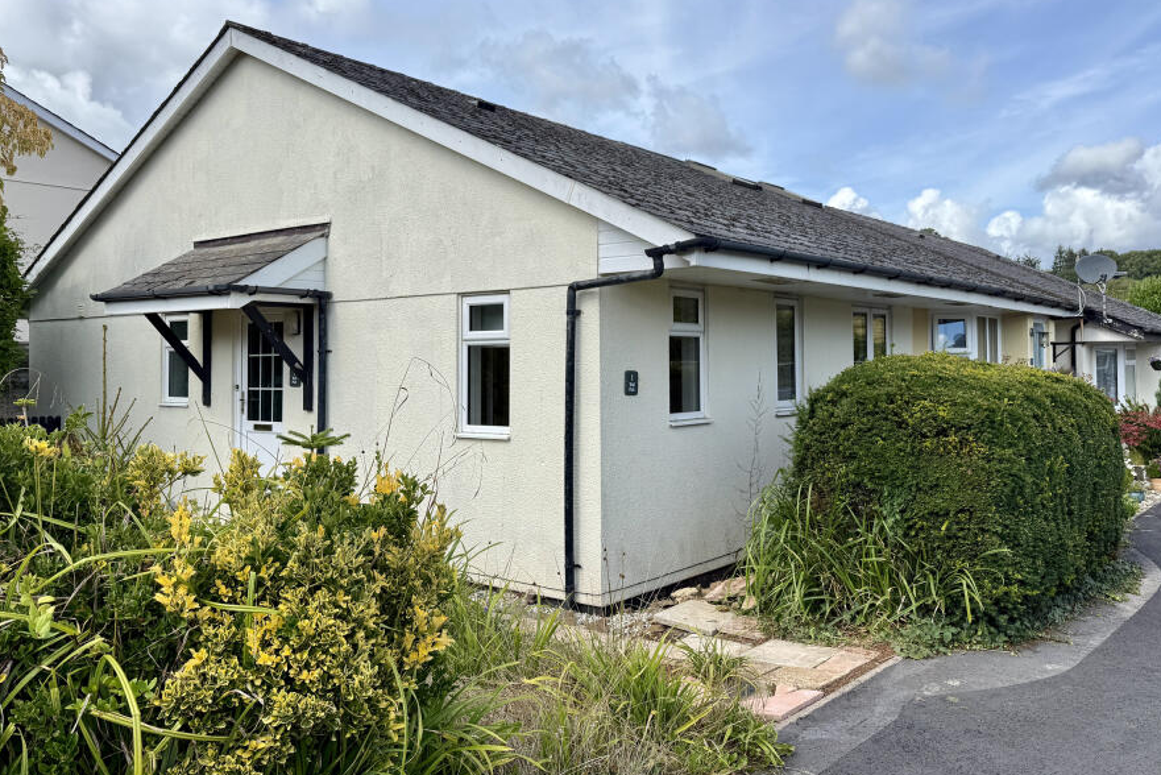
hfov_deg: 63.6
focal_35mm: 29
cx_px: 609
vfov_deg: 44.9
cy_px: 330
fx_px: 936
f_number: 1.78
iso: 80
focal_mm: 6.76
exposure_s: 1/3021
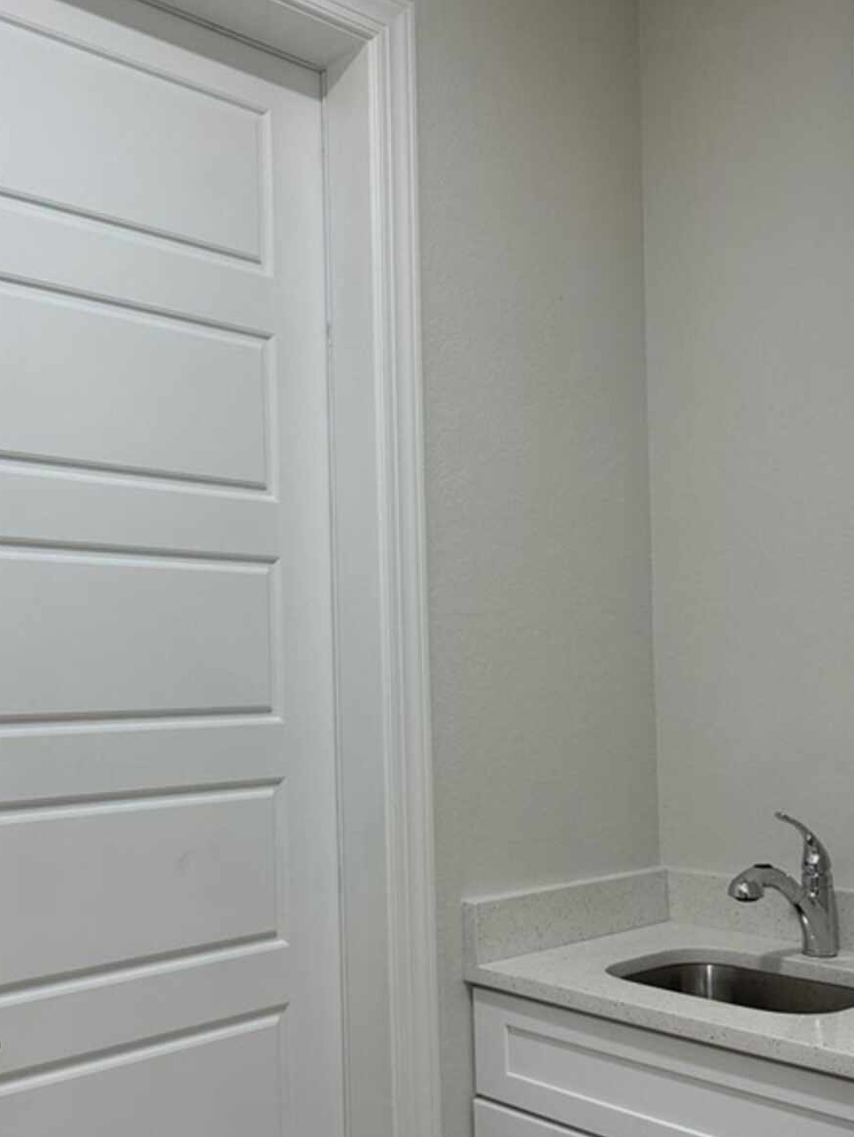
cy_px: 672
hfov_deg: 40.6
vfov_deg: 52.3
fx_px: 1151
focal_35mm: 35
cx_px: 352
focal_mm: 6.76
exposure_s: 1/120
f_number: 1.78
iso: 160
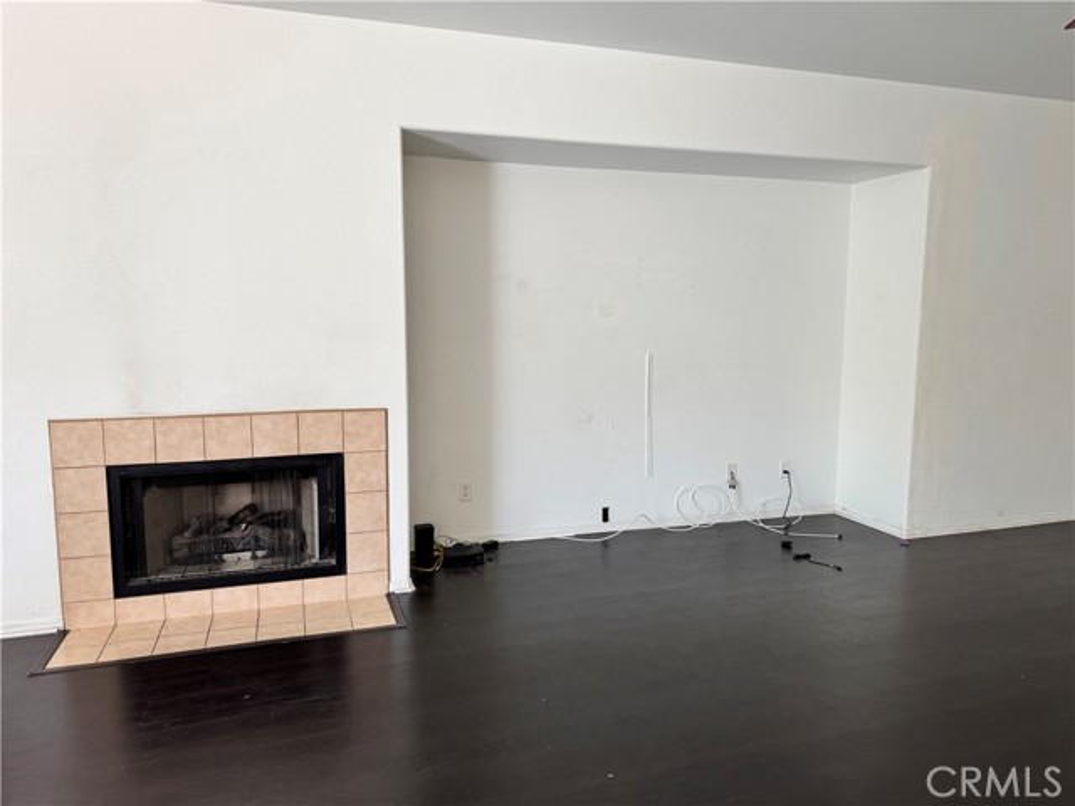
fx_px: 745
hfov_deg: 71.6
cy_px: 403
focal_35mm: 24
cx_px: 538
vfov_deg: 56.8
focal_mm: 6.76
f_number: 1.78
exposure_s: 1/120
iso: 125
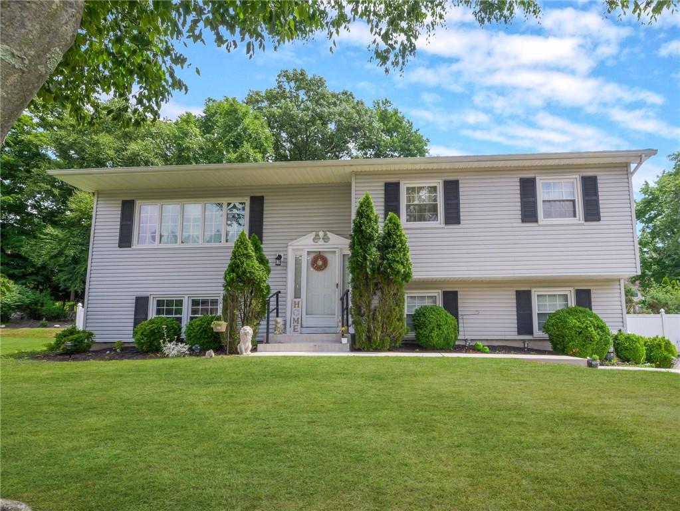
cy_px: 256
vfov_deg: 78.1
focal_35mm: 16
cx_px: 340
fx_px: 314
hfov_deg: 94.5
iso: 400
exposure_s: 1/400
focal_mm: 8
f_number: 8
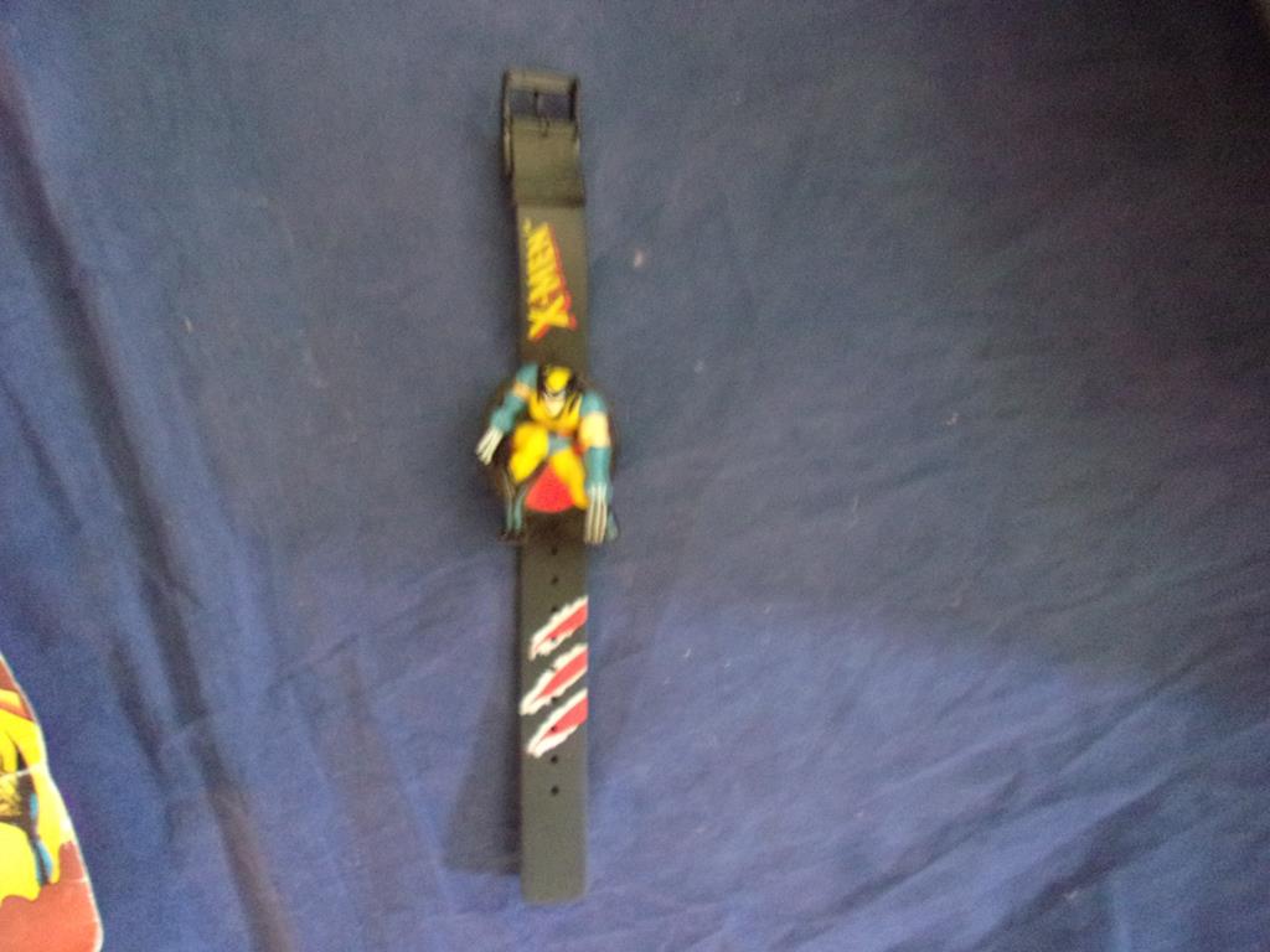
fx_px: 991
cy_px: 476
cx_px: 635
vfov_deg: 51.4
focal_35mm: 27
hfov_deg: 65.3
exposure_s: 1/4
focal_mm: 4.9
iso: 800
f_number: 3
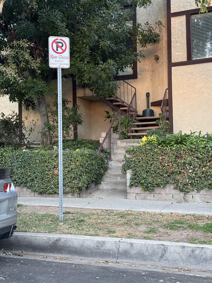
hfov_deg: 30.3
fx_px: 392
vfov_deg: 39.7
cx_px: 106
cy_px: 142
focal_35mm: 48
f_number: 1.78
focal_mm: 6.76
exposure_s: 1/40
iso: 320
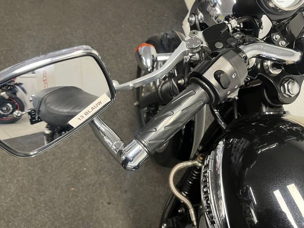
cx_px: 152
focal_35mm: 26
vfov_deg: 53.1
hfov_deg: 67.3
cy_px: 114
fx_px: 228
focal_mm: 5.1
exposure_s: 1/50
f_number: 1.6
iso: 250
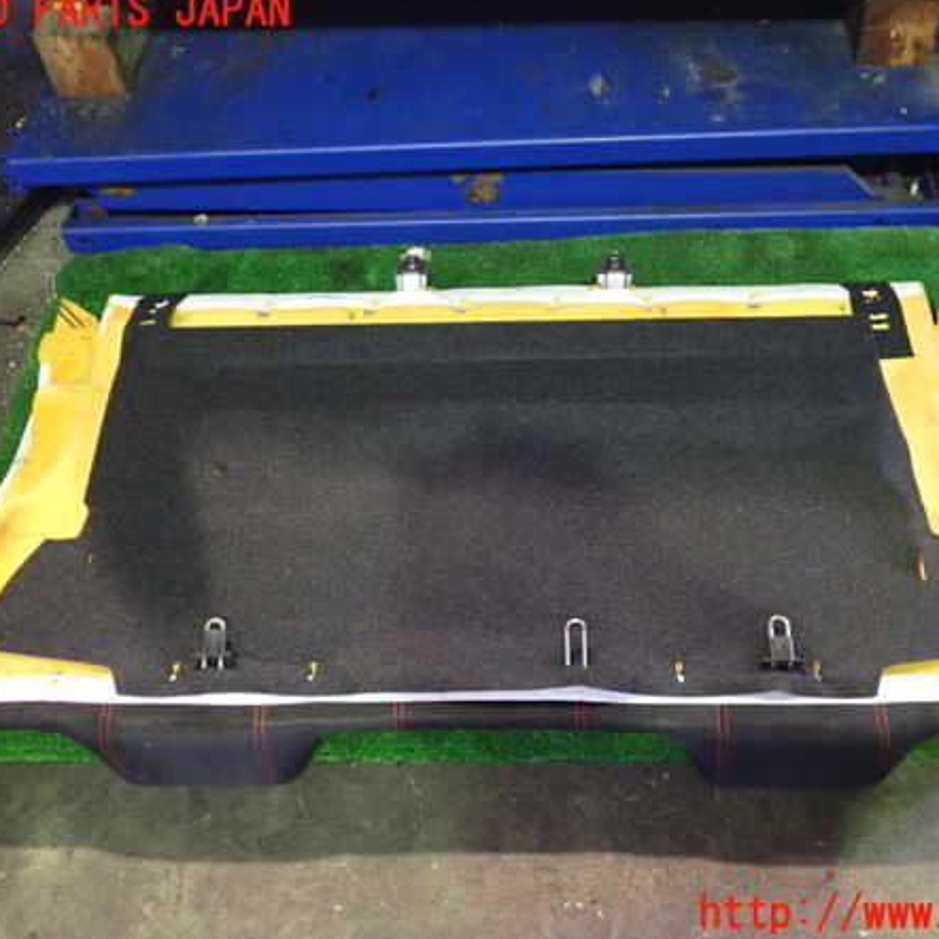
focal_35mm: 36
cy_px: 463
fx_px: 1105
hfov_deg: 45.9
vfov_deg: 46.0
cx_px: 542
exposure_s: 1/25
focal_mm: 5.4
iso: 1000
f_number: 2.3
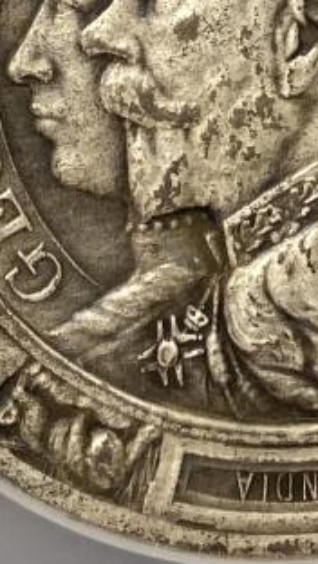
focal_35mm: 157
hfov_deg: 7.7
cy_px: -343
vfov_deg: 12.8
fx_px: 2348
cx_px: 235
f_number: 1.8
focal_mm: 4.25
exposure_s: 1/222
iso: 32
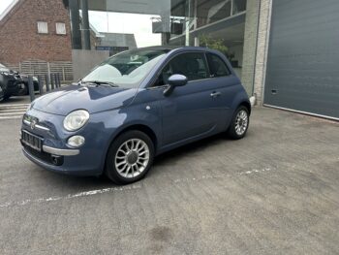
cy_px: 128
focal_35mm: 26
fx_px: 255
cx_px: 170
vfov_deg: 53.1
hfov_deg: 67.3
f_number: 1.5
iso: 40
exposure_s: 1/255
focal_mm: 5.7
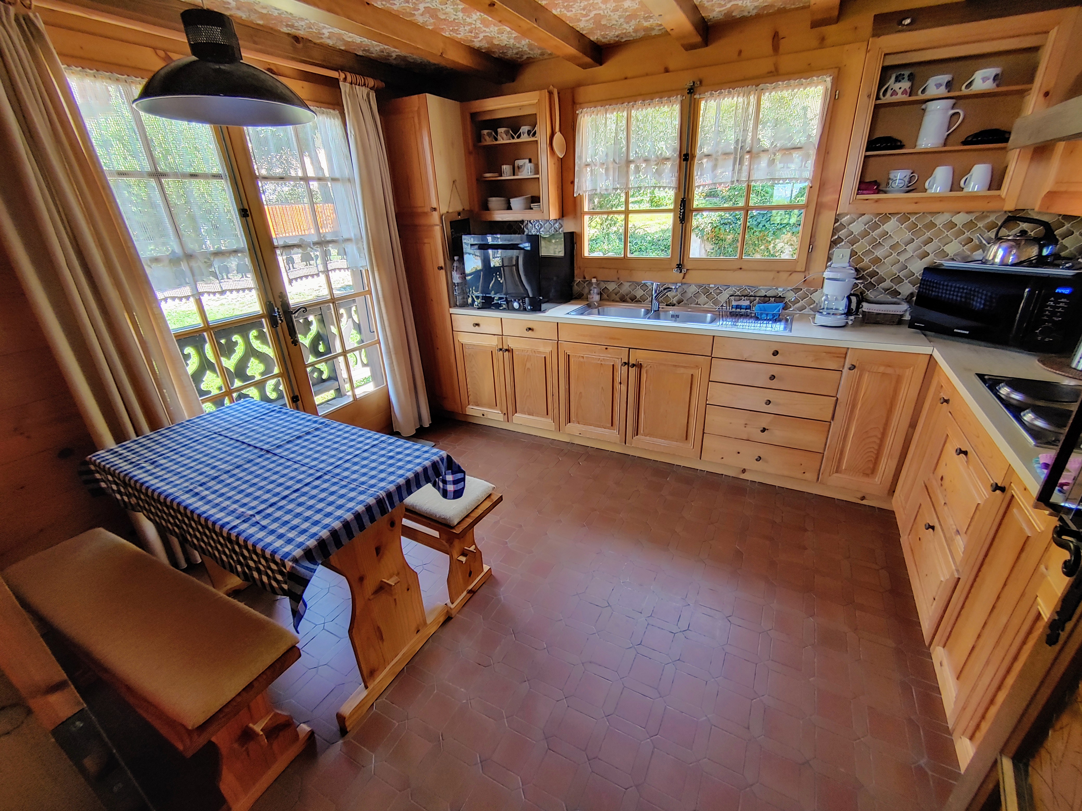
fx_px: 500
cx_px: 541
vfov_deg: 78.1
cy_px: 406
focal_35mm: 16
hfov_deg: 94.5
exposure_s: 1/33
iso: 100
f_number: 2.4
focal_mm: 1.97
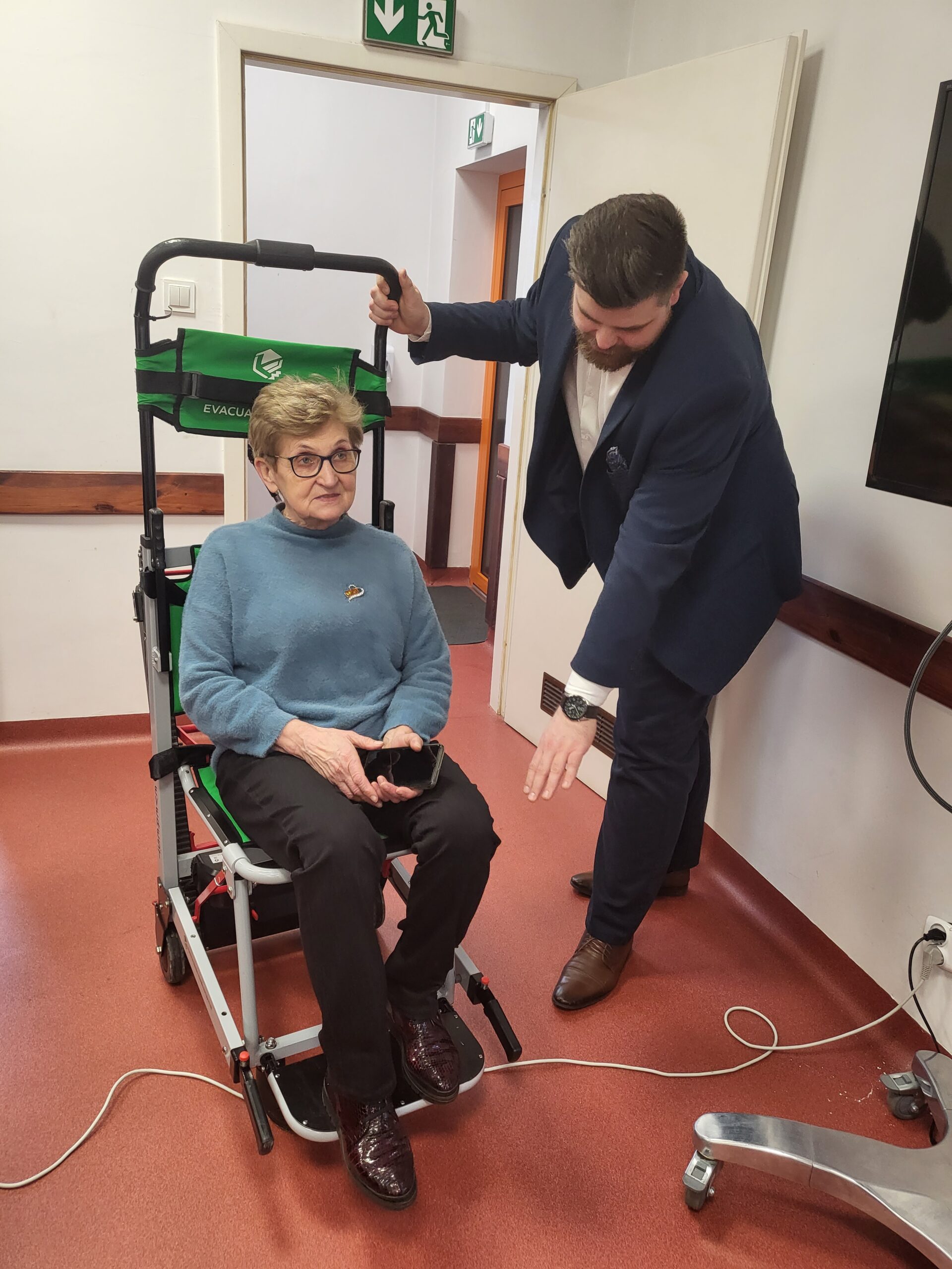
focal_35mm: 26
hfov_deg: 53.1
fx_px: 953
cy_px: 634
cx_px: 476
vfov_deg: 67.3
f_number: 1.8
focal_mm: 4.25
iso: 200
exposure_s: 1/100
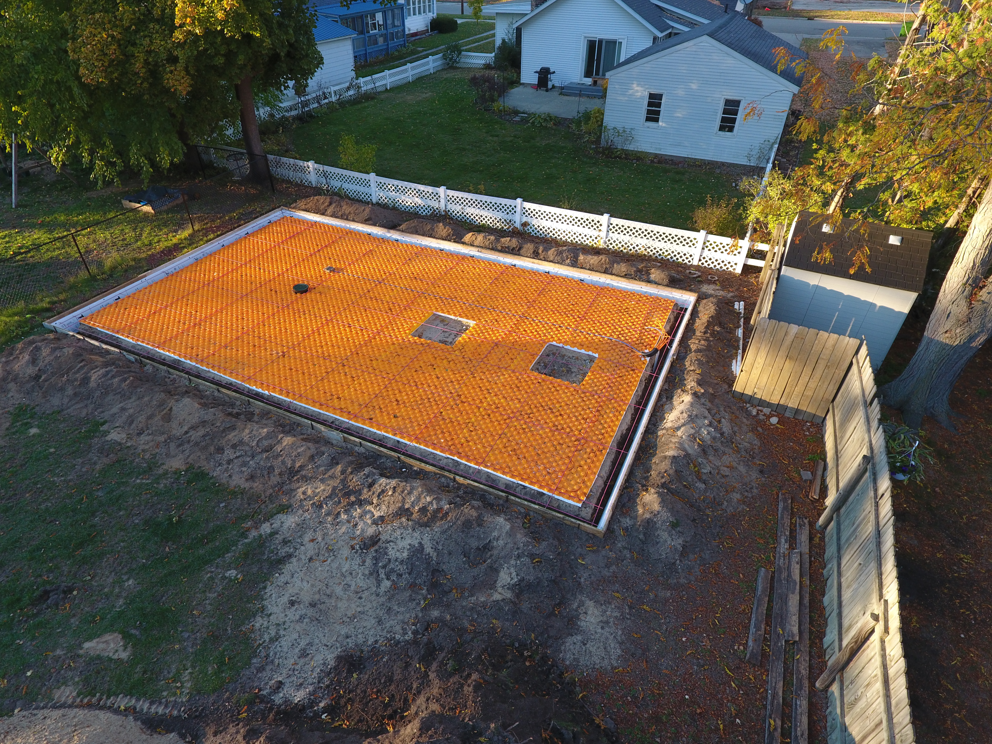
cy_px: 372
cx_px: 496
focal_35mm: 20
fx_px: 573
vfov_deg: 66.0
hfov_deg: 81.7
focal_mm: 3.61
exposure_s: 1/100
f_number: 2.8
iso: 123
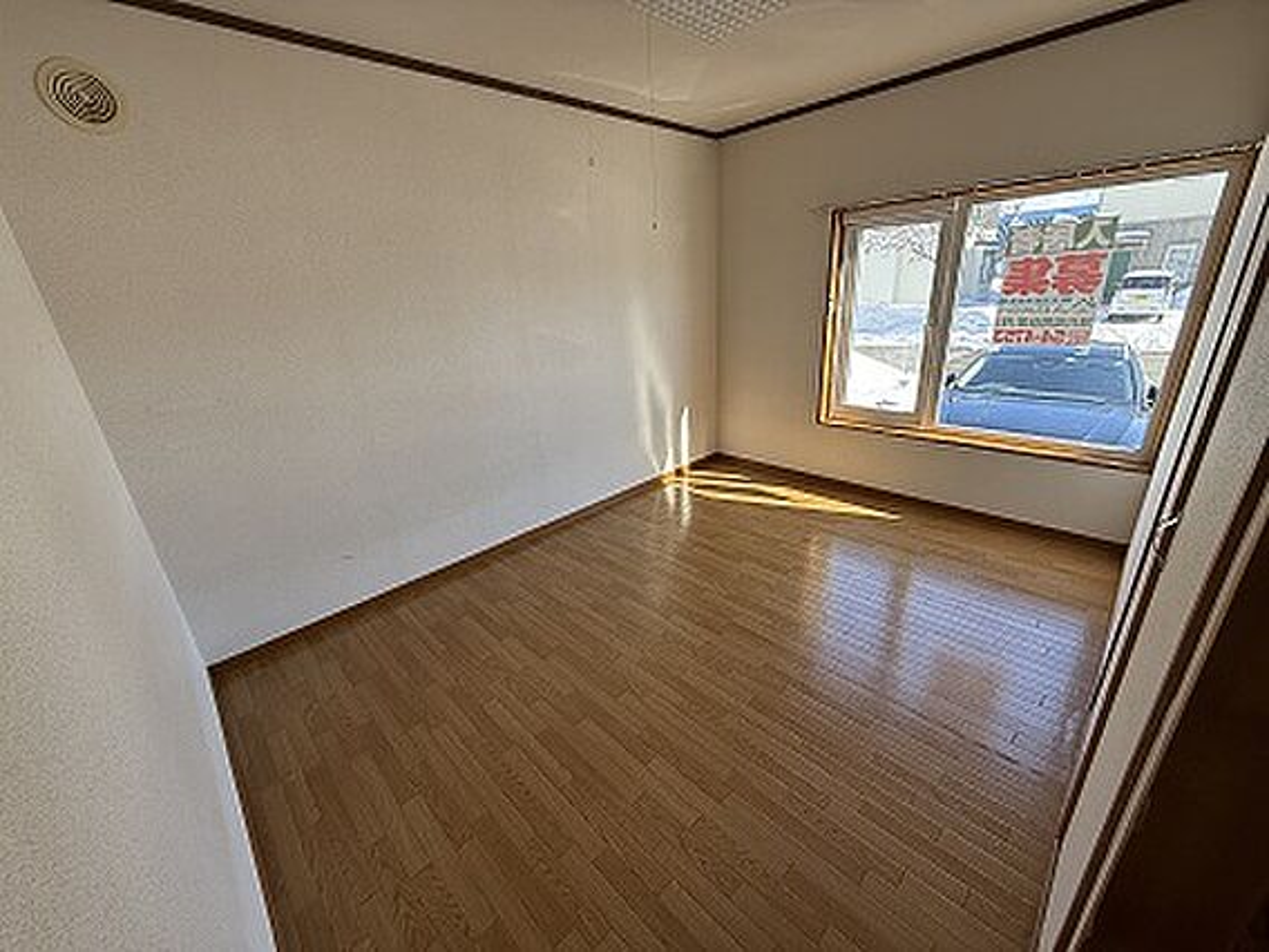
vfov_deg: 85.7
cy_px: 476
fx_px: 513
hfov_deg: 102.1
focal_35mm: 14
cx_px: 634
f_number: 2.2
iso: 64
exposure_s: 1/255
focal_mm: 2.22
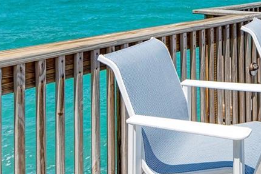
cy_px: -36
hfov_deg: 36.0
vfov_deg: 23.7
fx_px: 377
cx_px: 233
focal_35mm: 52
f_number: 7.1
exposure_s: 1/200
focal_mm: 14
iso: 400
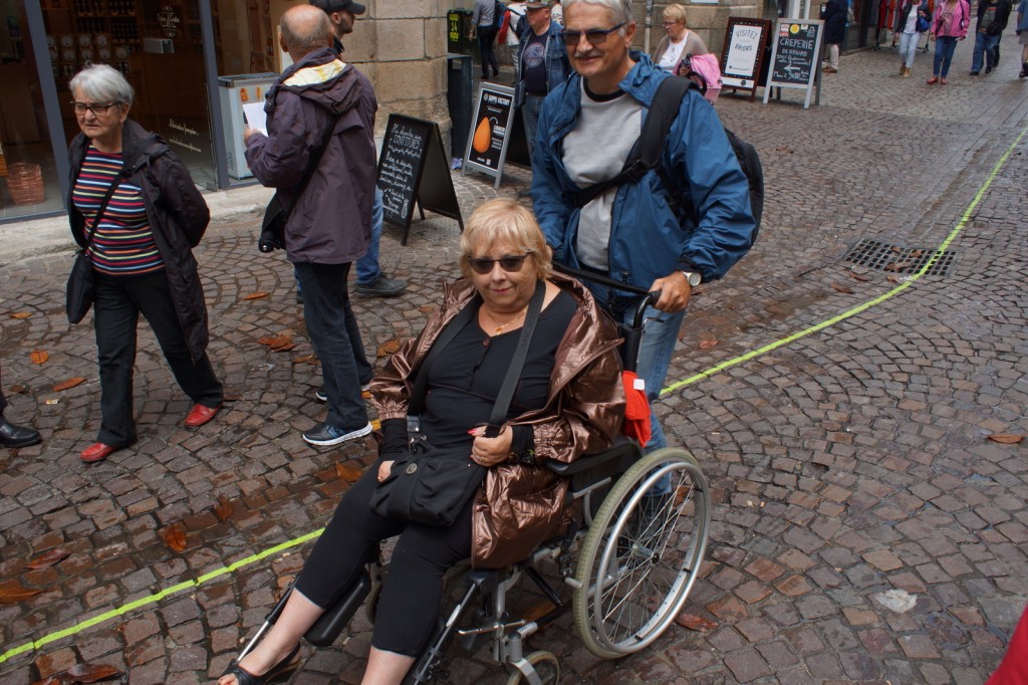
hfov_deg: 61.9
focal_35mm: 30
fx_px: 856
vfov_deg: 43.6
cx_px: 514
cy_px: 342
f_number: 4.5
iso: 100
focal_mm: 20
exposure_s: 1/320
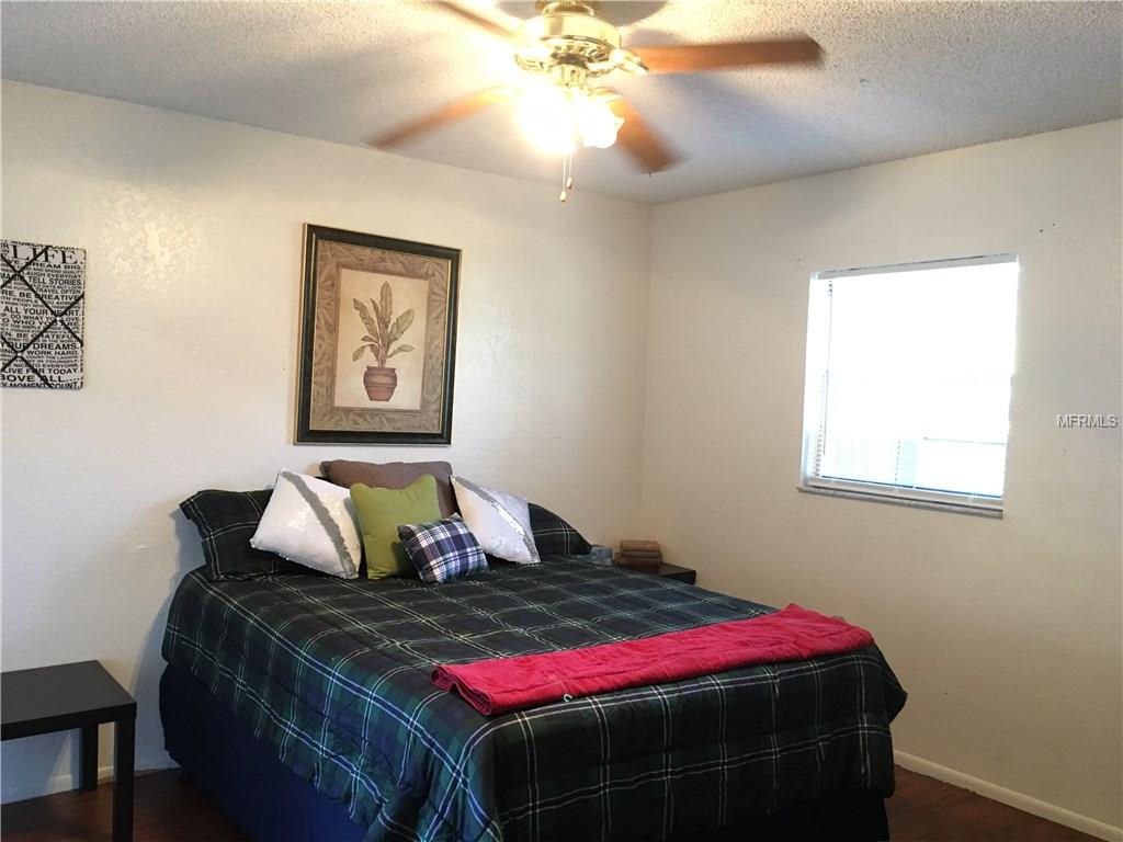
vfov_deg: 48.2
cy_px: 421
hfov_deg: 61.7
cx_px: 562
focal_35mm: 29
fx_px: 941
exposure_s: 1/24
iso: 200
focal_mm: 4.15
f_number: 2.2
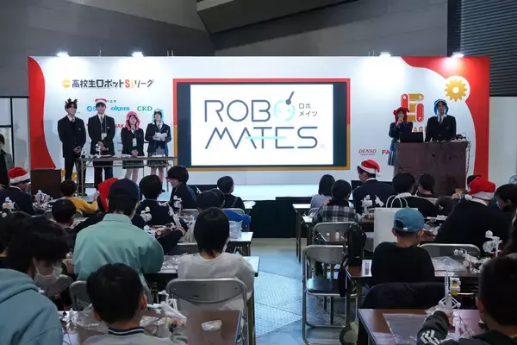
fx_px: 474
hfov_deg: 57.2
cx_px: 258
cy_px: 172
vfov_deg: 40.0
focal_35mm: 33
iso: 800
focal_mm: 22.5
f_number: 4
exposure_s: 1/100
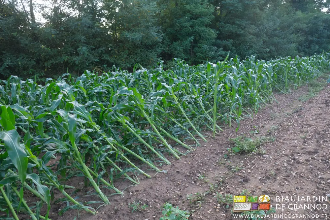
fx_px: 248
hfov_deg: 67.4
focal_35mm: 27
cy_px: 110
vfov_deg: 47.9
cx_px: 165
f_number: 4
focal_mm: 18
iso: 160
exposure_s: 1/100
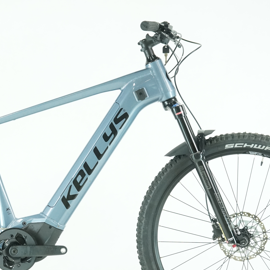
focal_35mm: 102
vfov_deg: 17.0
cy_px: 161
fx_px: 900
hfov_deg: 17.0
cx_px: 70
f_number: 5.6
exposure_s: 1/200
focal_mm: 57
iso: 3200
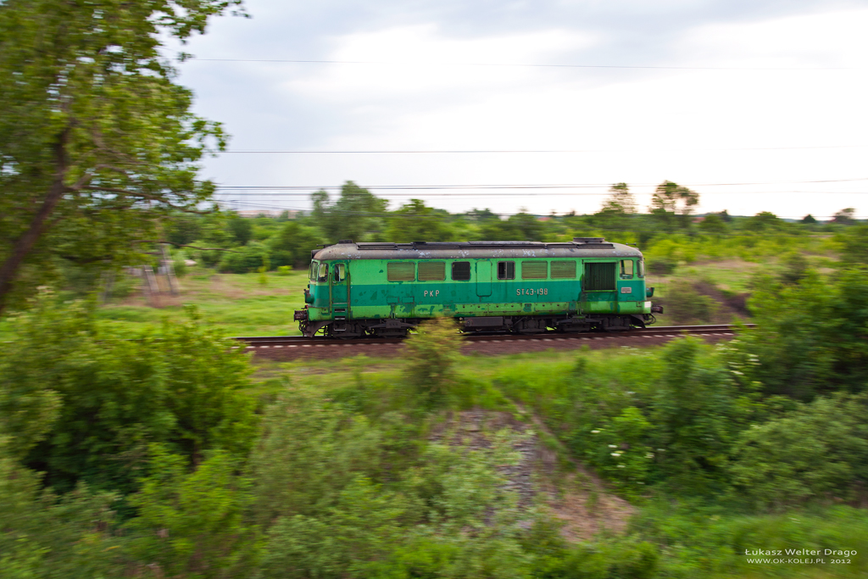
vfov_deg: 41.7
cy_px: 290
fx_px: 760
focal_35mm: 32
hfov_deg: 59.5
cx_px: 434
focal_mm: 21
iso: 200
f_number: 4.5
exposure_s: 1/60
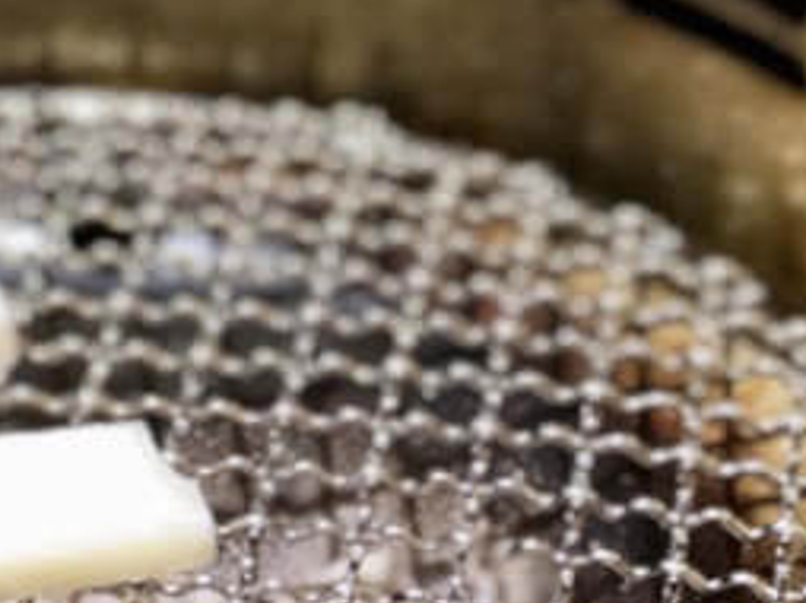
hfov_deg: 10.2
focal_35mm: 191
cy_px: 697
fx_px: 4443
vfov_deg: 7.7
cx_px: -235
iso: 200
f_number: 2.8
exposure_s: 1/60
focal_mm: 6.6
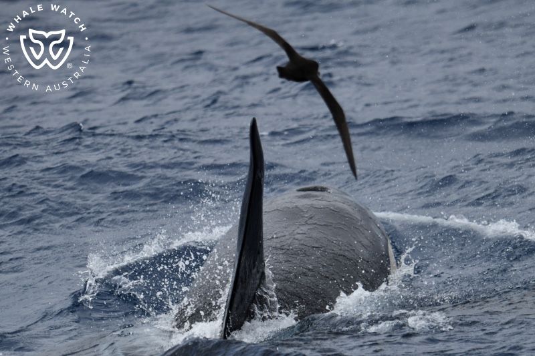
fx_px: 4754
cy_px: 178
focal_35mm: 320
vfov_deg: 4.3
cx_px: 268
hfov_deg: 6.4
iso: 900
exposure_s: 1/8000
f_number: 5.6
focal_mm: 320
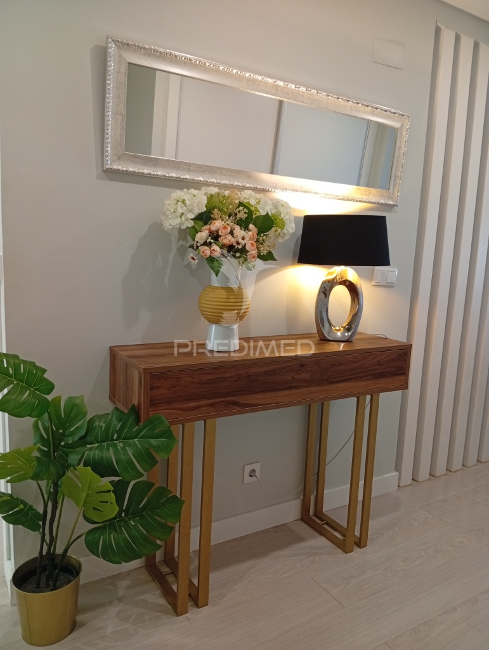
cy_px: 325
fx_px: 507
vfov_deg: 65.2
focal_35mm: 27
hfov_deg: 51.5
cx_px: 244
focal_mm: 3.98
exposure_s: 1/33.3
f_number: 1.8
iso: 514
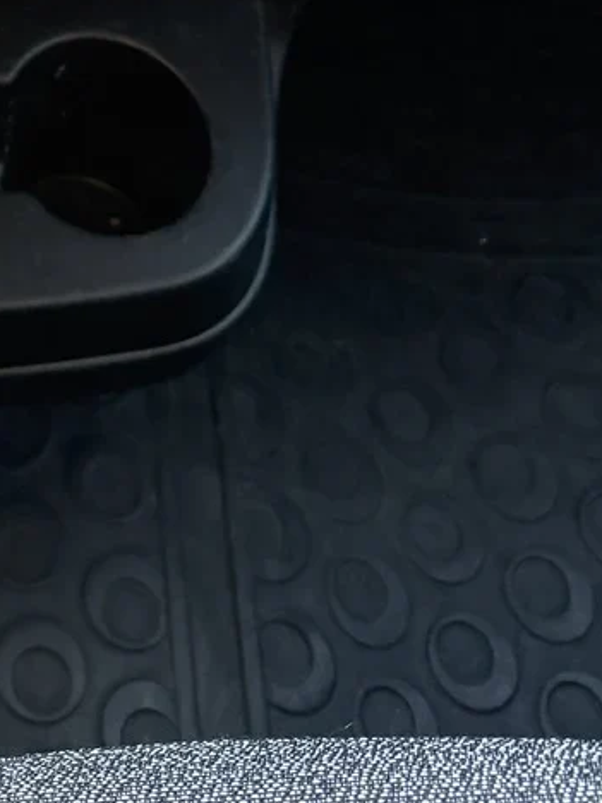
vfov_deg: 19.5
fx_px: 1901
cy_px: -530
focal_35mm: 82
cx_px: -223
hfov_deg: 16.8
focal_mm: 6.76
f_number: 1.78
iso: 200
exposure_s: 1/134
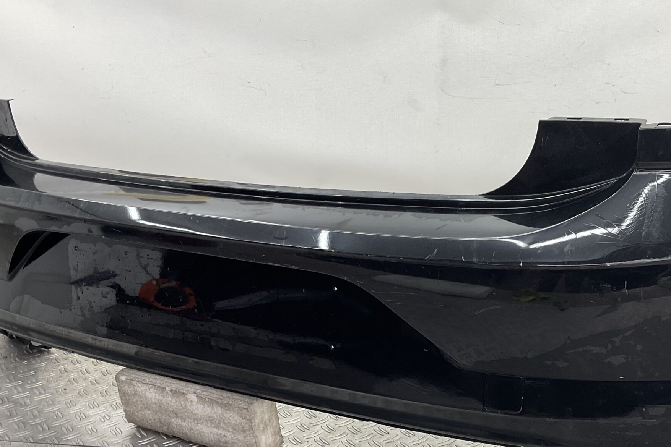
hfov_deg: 44.3
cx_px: 403
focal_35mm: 44
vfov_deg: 30.1
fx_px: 820
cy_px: 327
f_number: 1.8
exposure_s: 1/100
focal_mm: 3
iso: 32
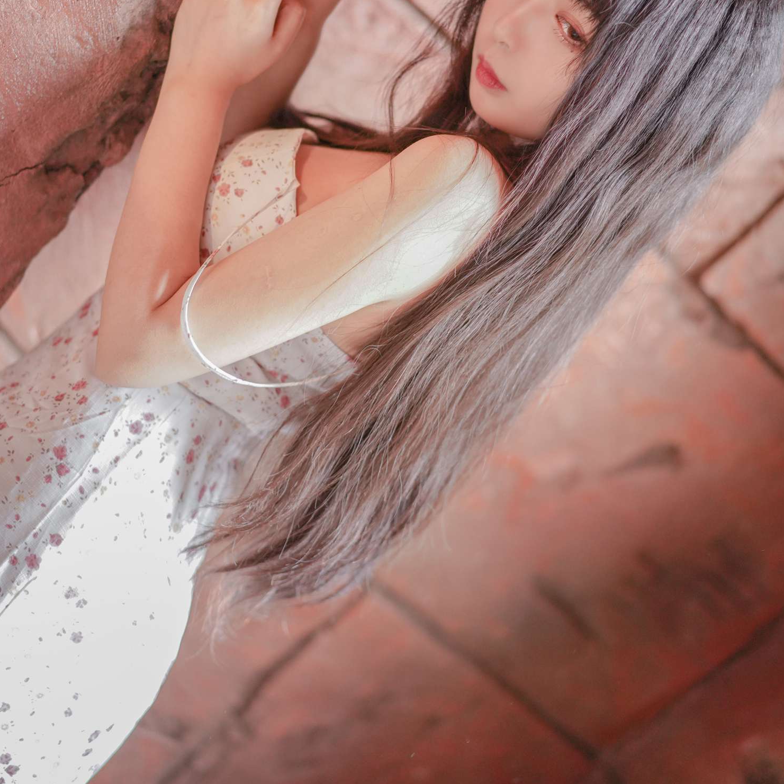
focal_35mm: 71
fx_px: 1819
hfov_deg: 24.3
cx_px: 395
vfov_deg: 24.2
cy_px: 280
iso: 1250
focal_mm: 55
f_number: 1.8
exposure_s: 1/80
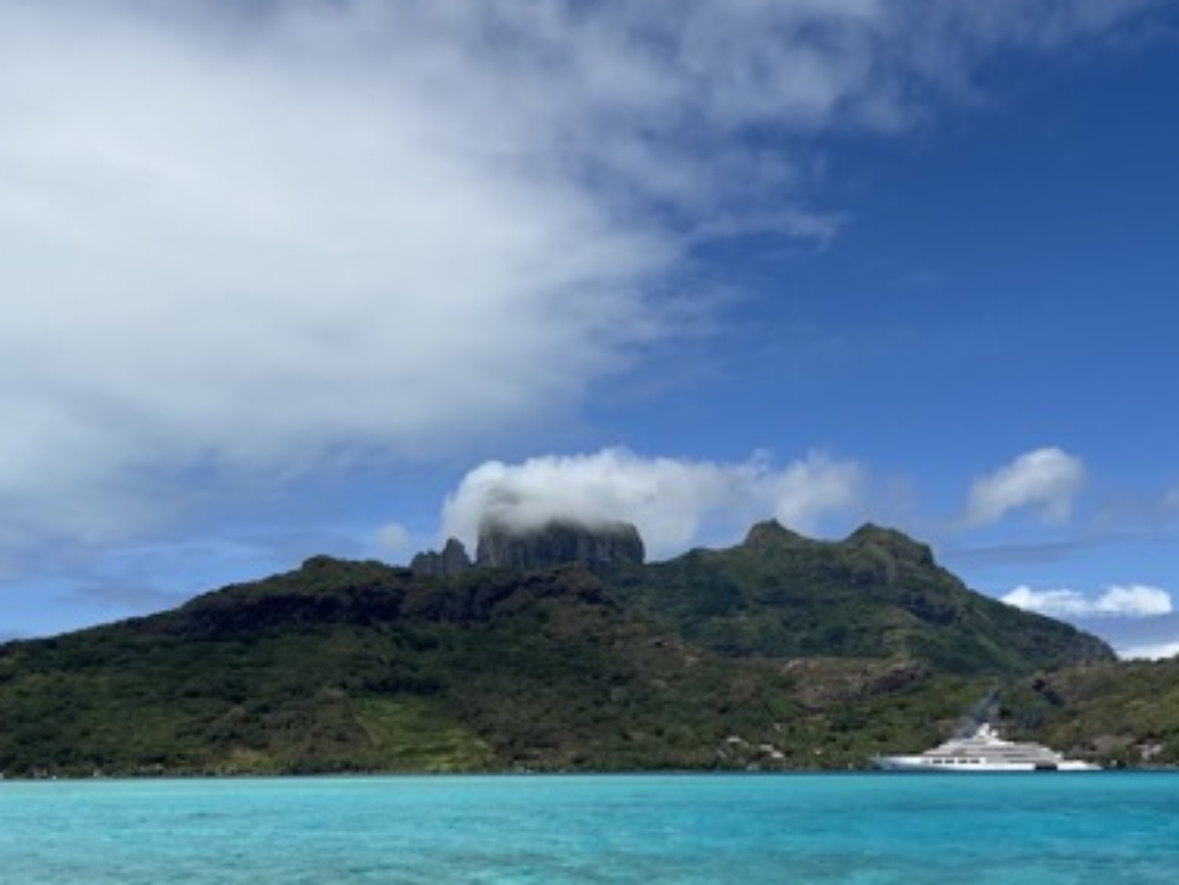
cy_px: 654
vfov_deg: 32.3
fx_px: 1500
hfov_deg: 42.7
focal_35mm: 44
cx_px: 474
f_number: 1.6
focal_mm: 5.96
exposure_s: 1/6711
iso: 50
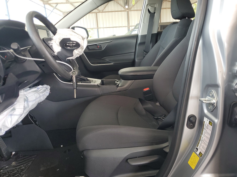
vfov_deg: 53.1
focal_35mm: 26
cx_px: 118
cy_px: 88
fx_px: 178
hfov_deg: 67.3
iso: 69
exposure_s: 1/120
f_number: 1.5
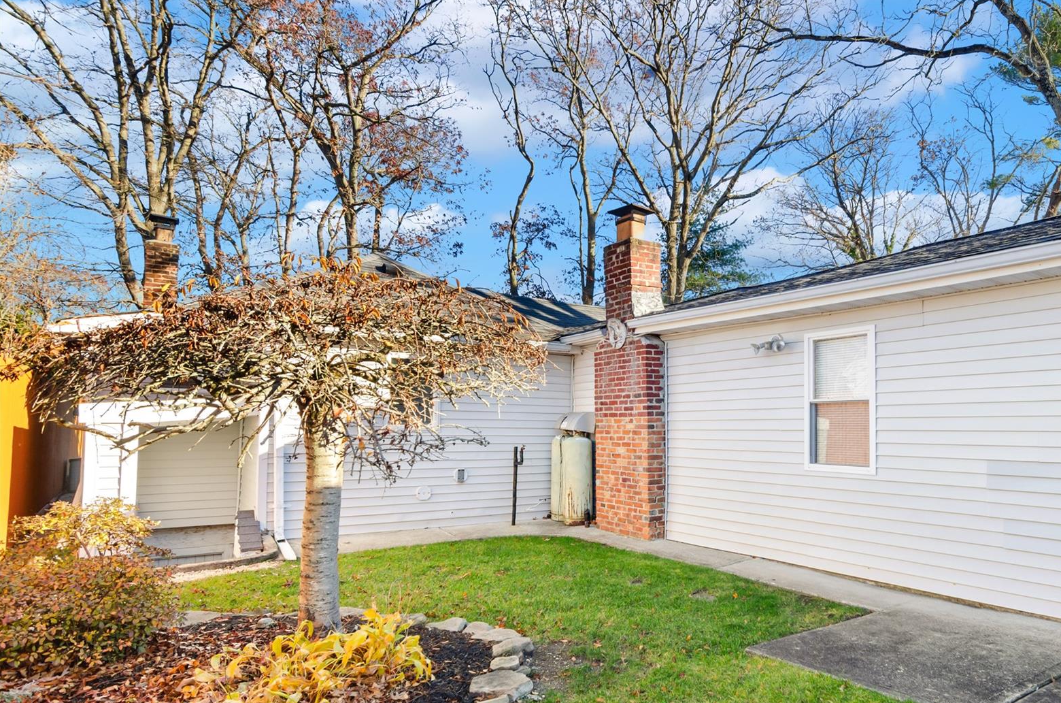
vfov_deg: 57.4
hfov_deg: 77.4
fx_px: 637
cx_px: 695
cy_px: 416
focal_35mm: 22
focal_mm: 11
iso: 400
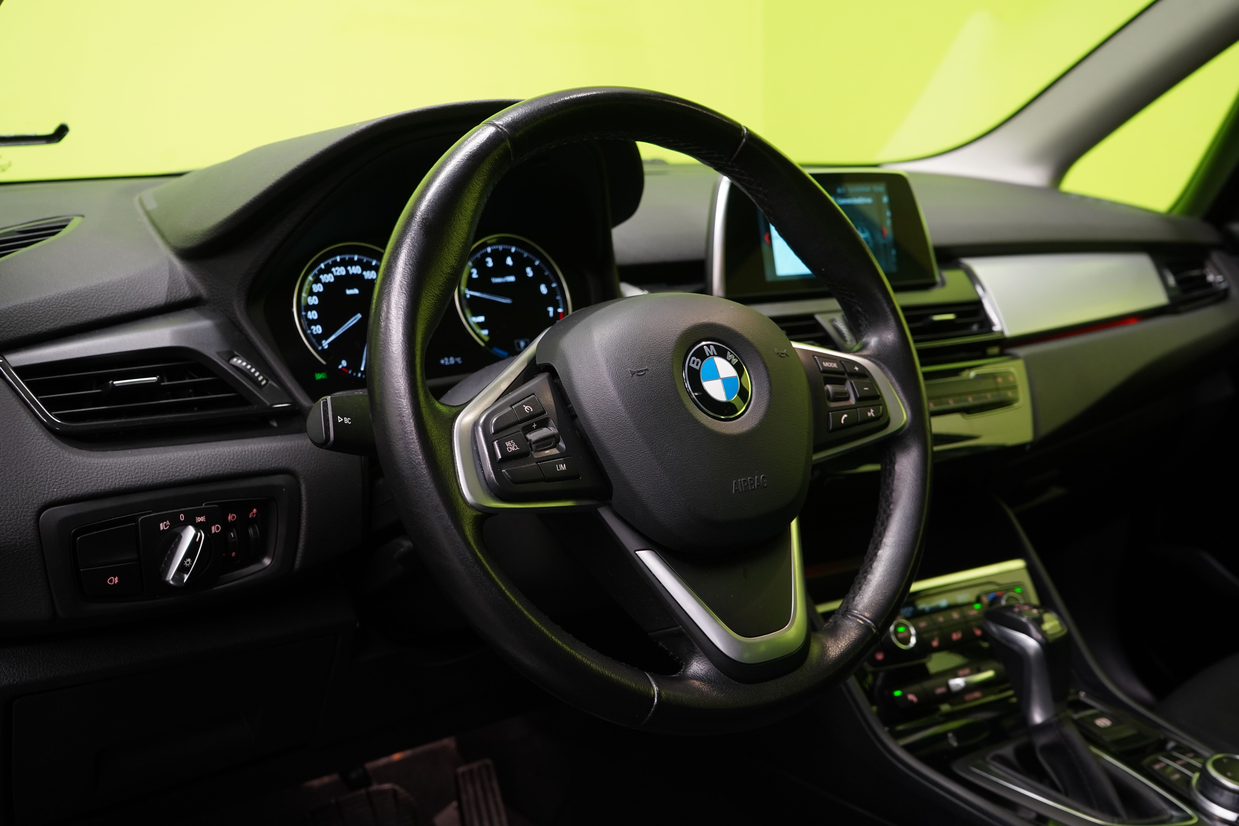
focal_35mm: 36
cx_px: 620
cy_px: 413
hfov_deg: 53.1
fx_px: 1239
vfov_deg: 36.9
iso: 1250
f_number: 6.3
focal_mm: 36
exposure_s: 1/20
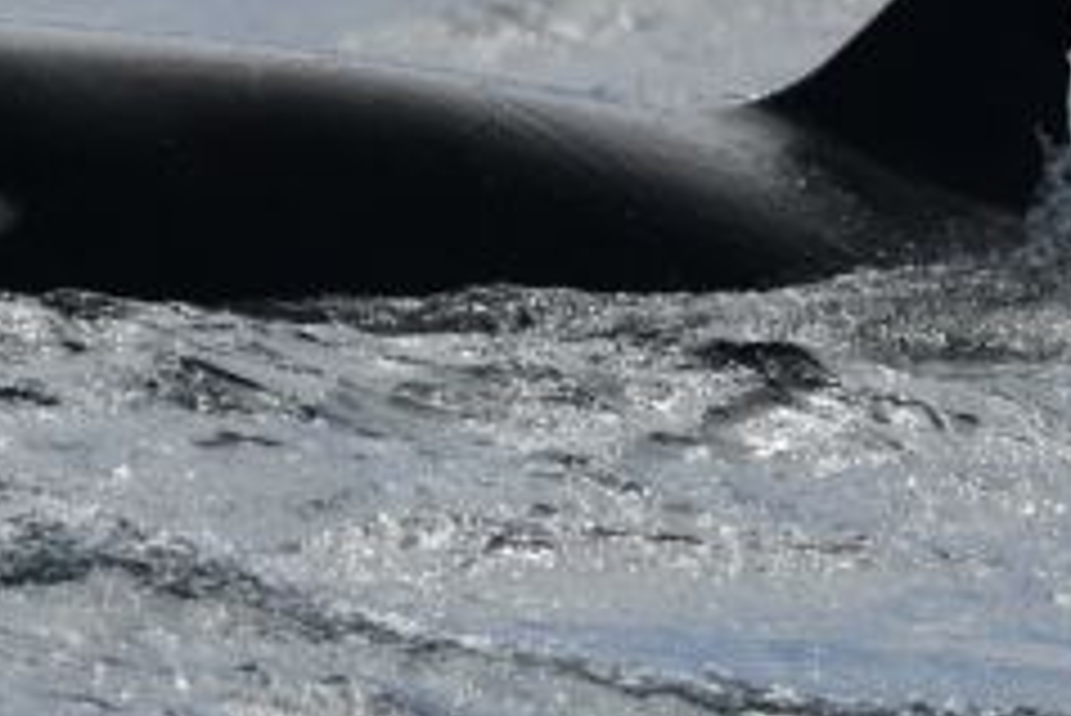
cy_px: -65
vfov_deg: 1.1
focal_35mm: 1210
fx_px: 36018
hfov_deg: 1.7
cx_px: 986
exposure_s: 1/8000
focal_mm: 360
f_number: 6
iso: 450
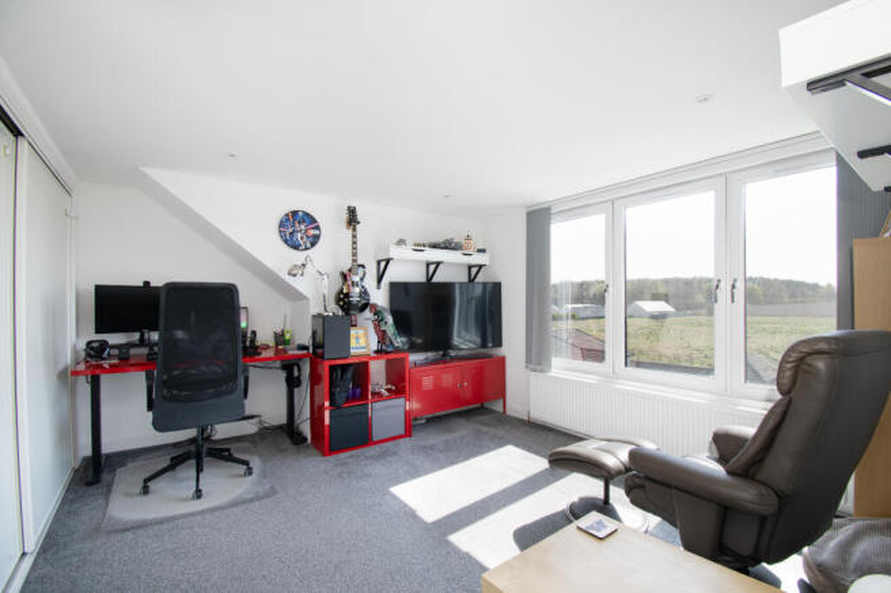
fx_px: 371
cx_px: 446
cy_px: 296
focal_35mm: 15
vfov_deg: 77.3
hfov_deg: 100.4
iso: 200
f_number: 9
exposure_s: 1/8
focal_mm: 10
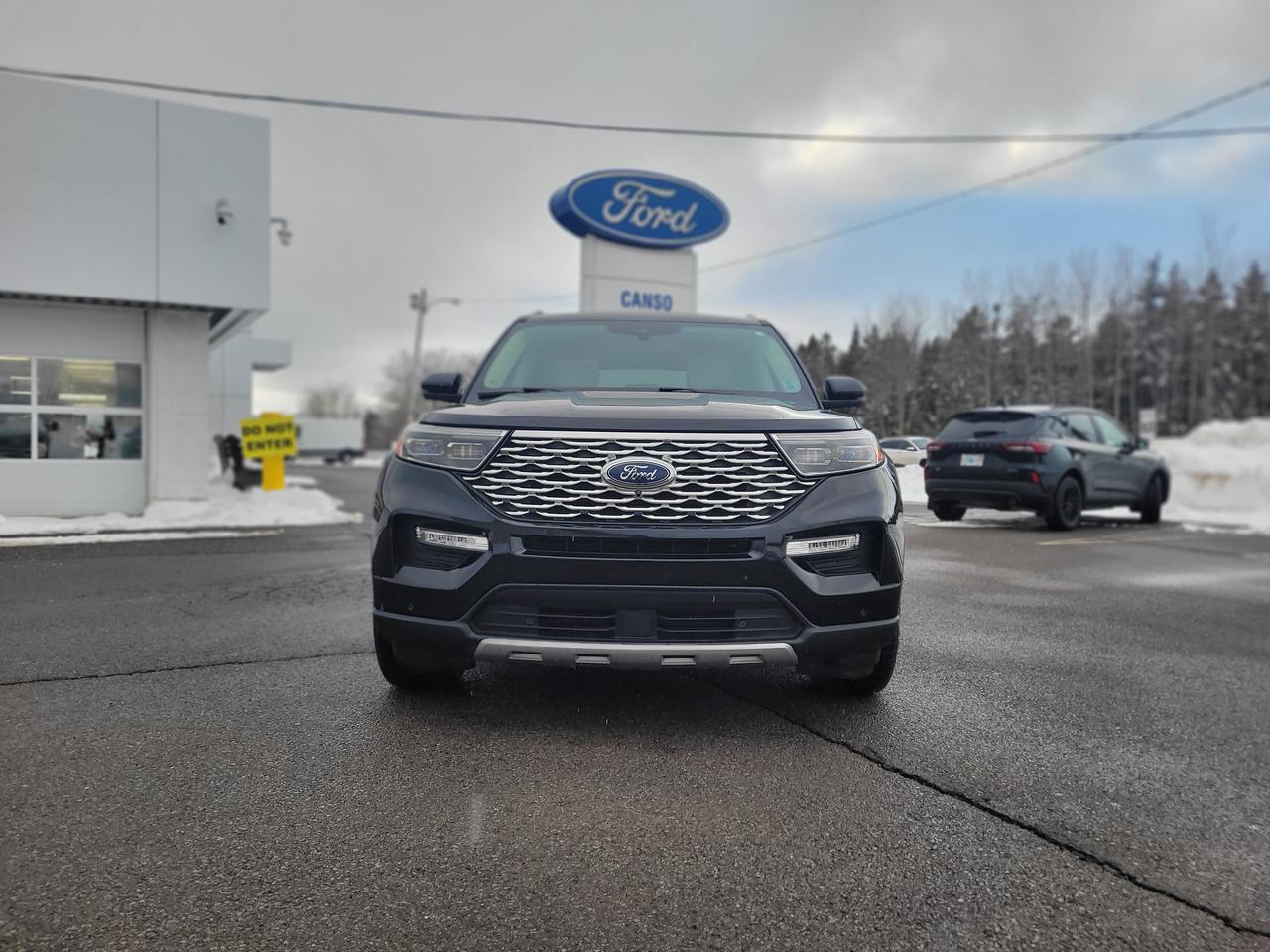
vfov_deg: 53.1
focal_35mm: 26
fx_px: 954
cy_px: 476
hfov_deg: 67.3
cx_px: 635
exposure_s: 1/214
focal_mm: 5.4
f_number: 1.8
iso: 40
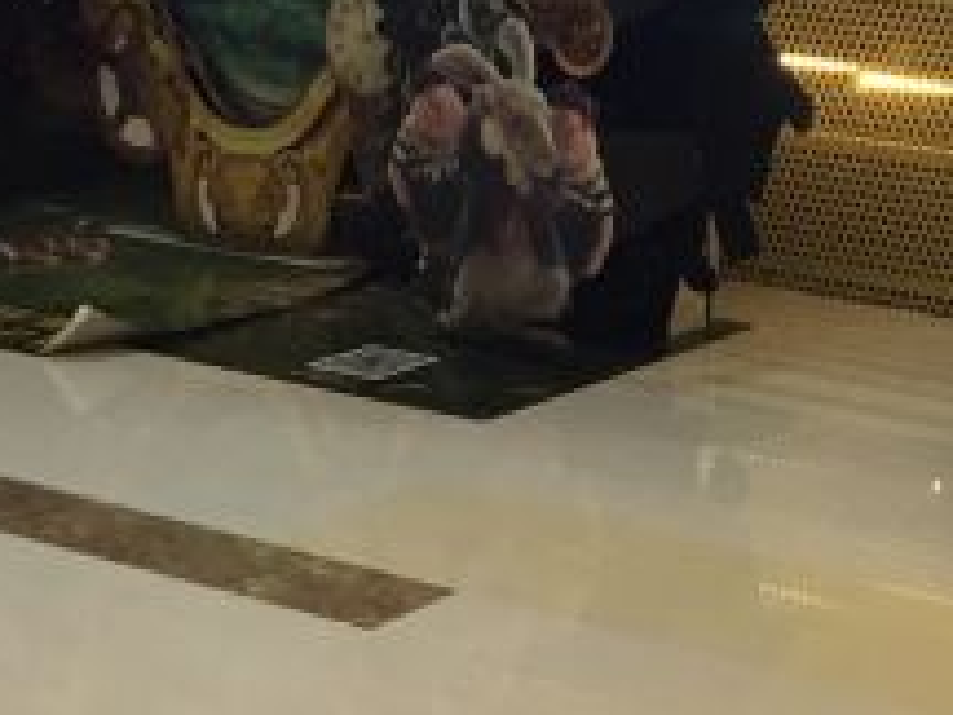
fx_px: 2588
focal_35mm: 94
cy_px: -421
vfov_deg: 14.5
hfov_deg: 20.2
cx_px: 953
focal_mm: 4.15
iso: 64
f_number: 2.2
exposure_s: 1/33
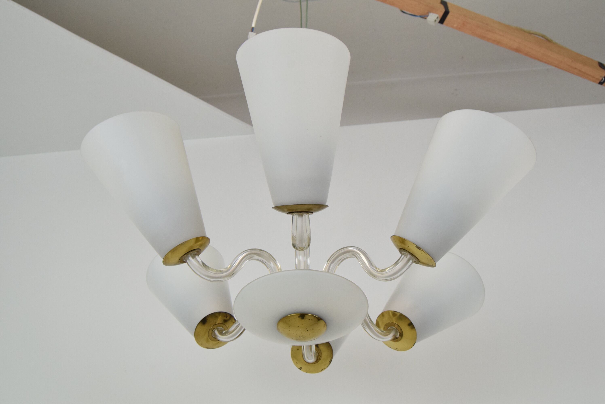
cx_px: 302
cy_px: 202
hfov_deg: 55.1
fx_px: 580
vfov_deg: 38.4
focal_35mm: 34
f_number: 9
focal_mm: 23
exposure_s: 1/320
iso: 1600
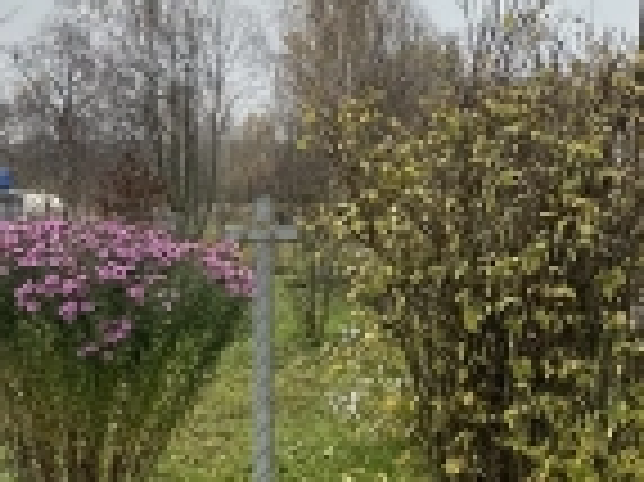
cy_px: 203
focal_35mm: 61
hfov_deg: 30.3
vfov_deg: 24.0
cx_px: 585
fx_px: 1134
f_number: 2.2
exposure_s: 1/266
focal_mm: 2.22
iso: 40
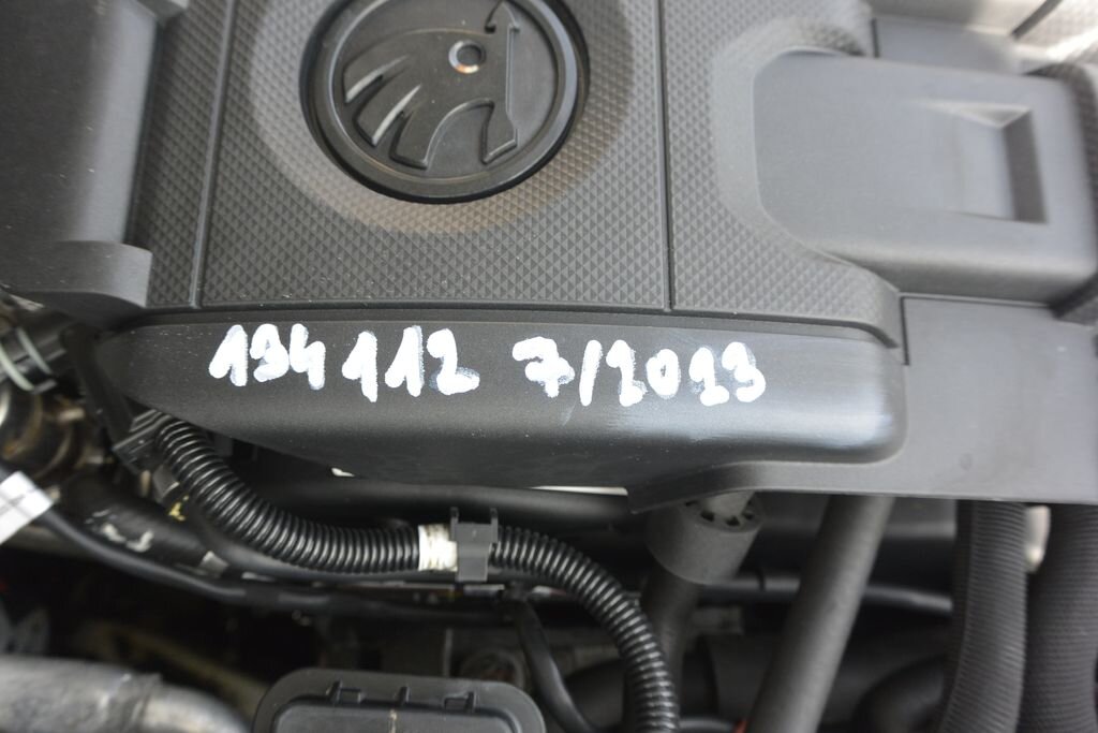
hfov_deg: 67.4
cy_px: 366
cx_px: 549
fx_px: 824
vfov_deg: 47.9
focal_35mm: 27
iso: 200
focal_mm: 10
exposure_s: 1/200
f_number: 3.5
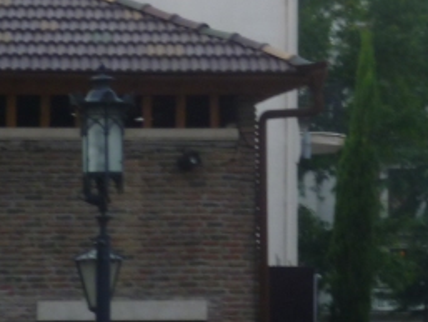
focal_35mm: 267
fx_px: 3303
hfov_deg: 7.4
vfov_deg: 5.5
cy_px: -78
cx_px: 485
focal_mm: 12
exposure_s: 1/60
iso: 80
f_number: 4.3
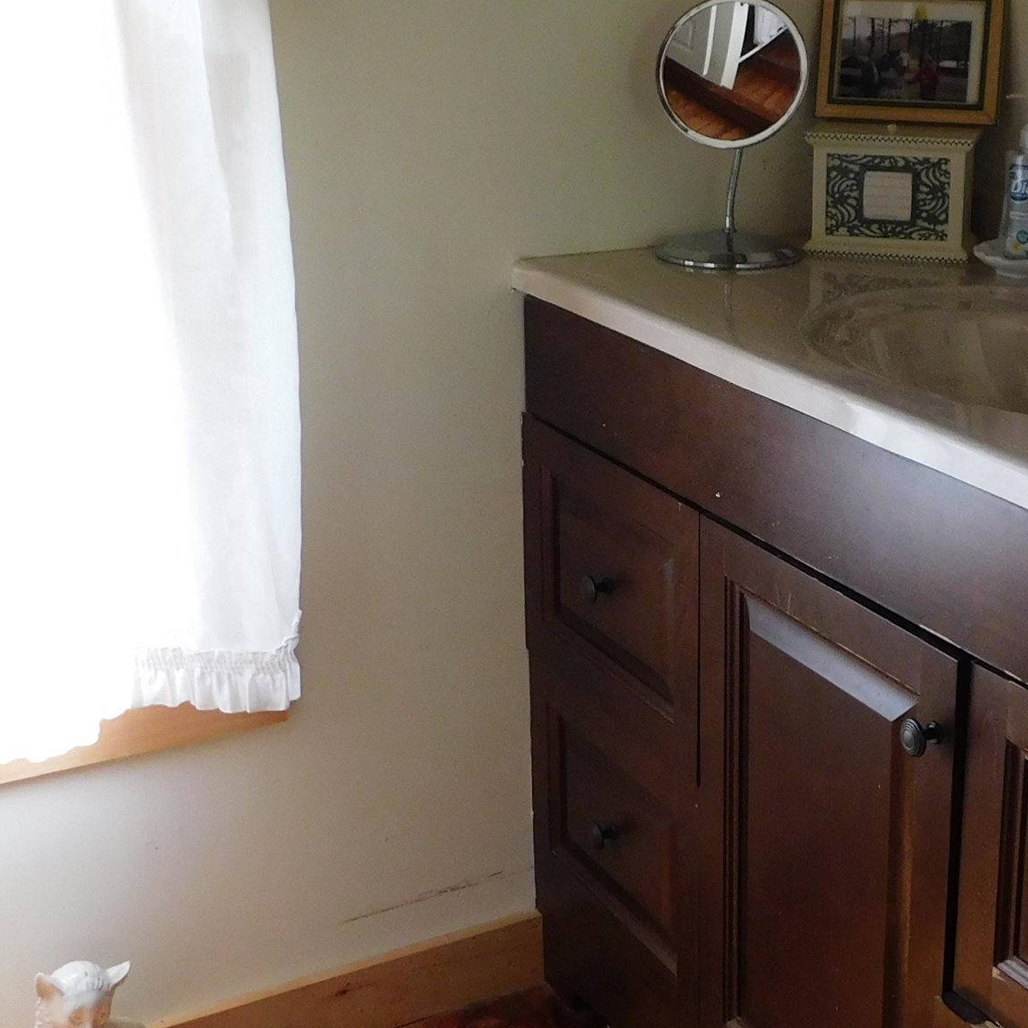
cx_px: 769
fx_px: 1814
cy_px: 408
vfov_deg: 31.5
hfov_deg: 31.1
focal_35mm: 54
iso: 220
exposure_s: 1/30
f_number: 3
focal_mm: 4
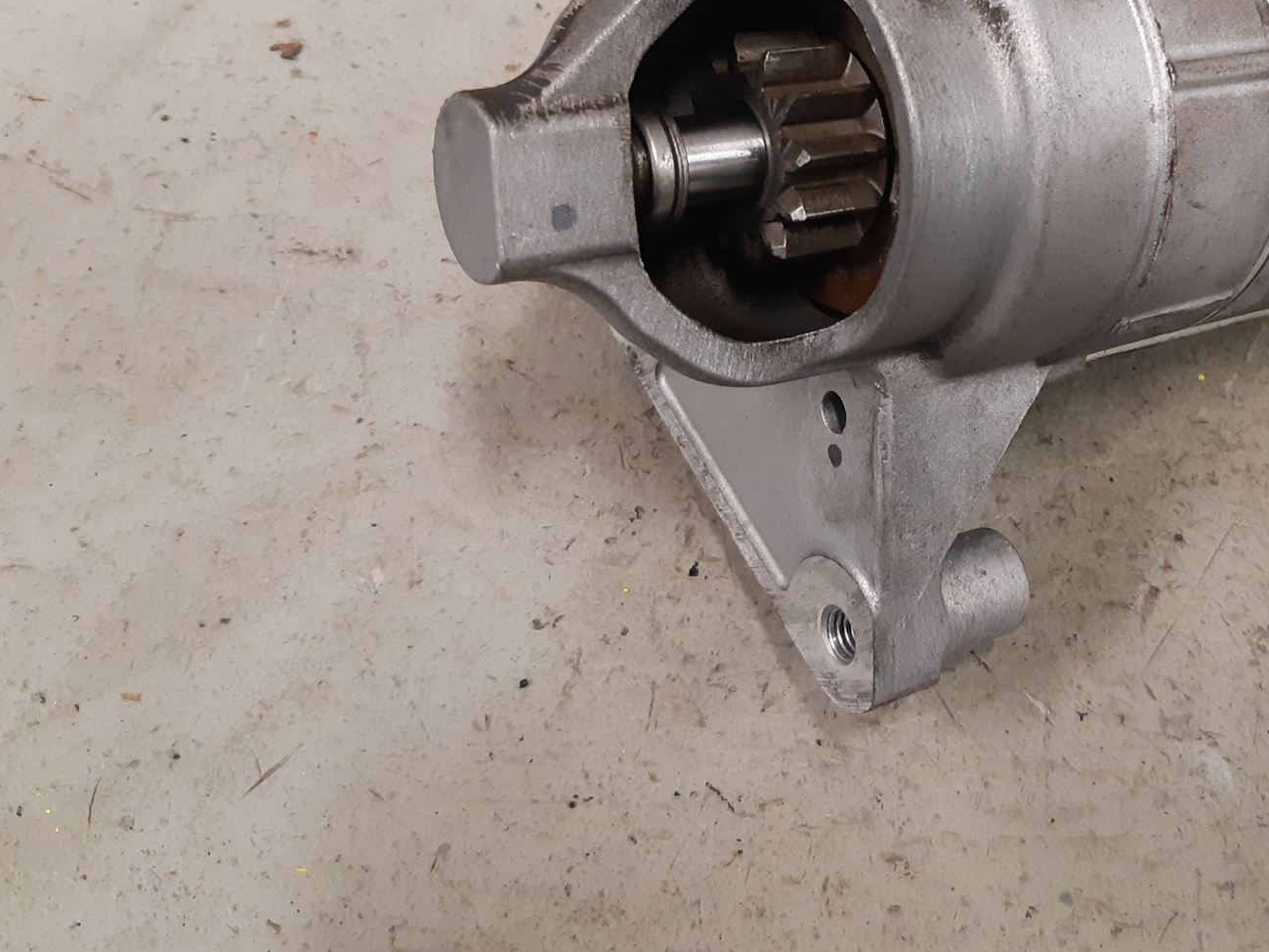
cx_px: 892
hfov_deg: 44.8
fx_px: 1503
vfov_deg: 34.3
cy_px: 223
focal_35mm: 41
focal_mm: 3.93
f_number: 1.7
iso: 250
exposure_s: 1/50
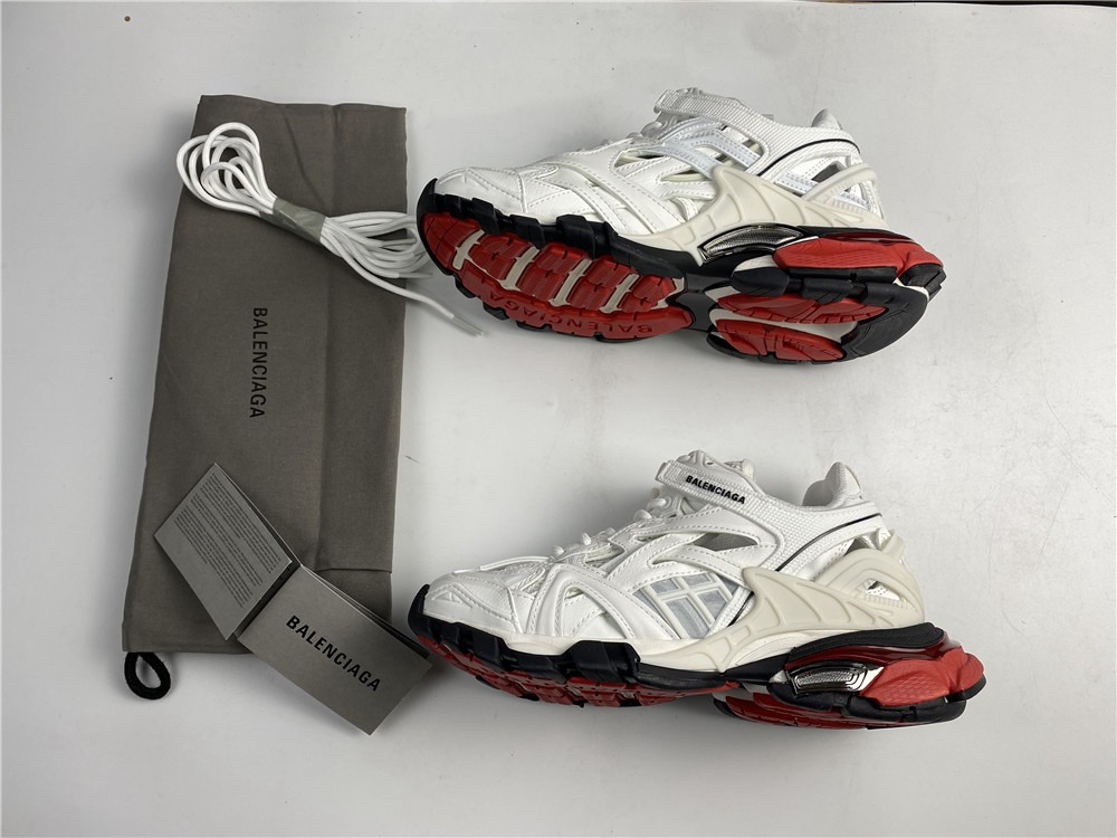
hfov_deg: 67.3
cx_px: 558
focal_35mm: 26
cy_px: 419
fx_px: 839
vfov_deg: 53.1
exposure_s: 1/100
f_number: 1.8
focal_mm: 4.25
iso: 32
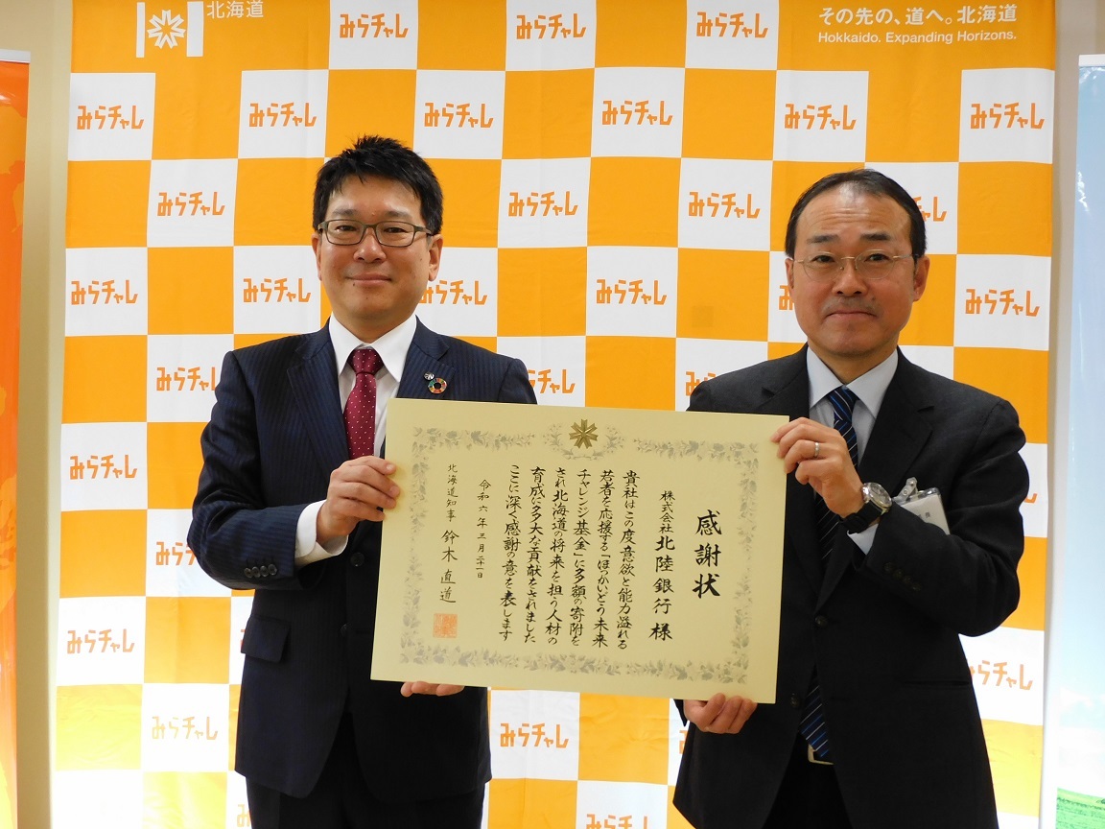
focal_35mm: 50
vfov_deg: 29.1
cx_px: 552
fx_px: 1596
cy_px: 414
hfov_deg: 38.2
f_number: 4
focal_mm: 9
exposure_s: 1/30
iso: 320
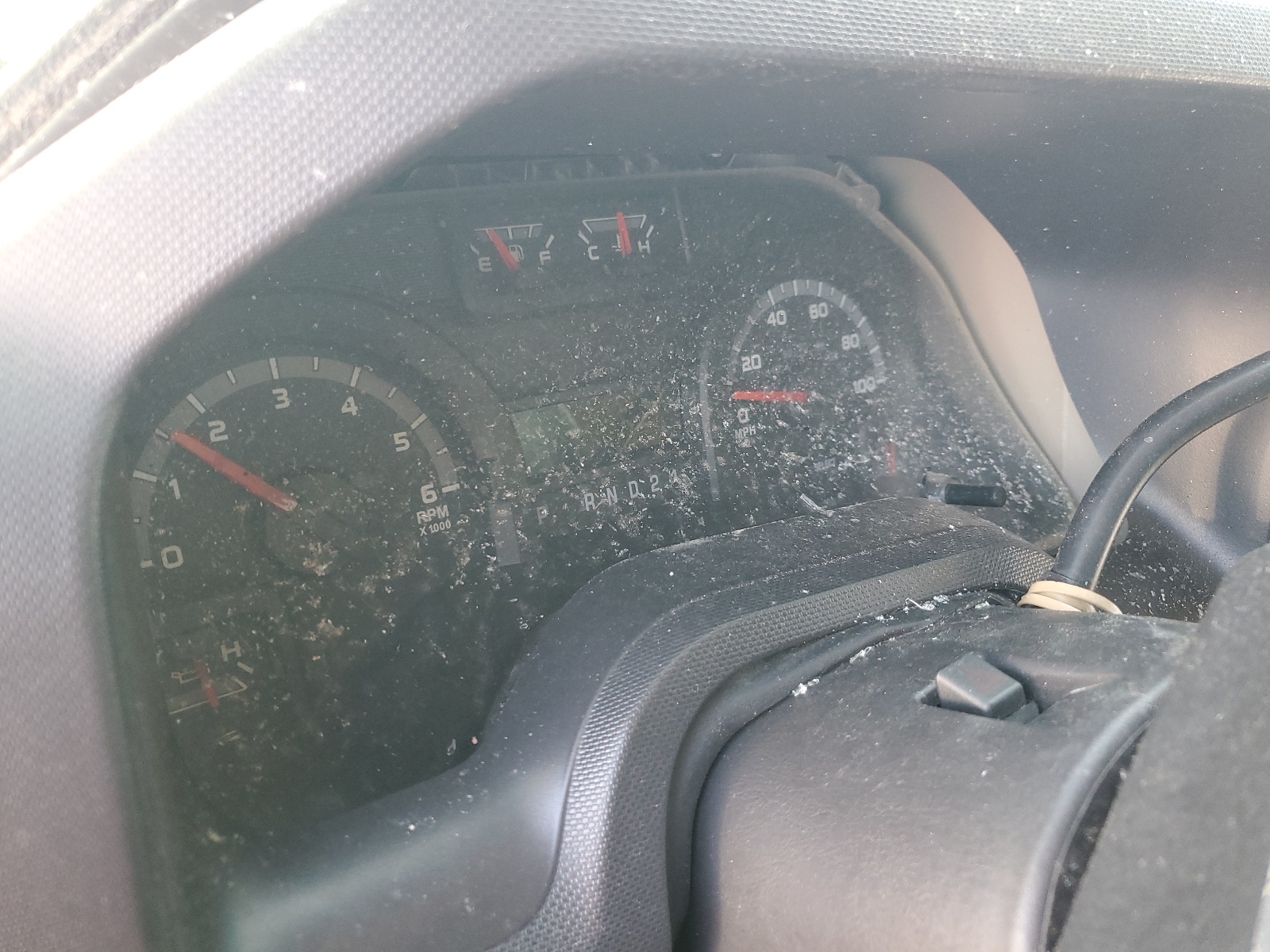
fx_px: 954
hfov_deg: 67.3
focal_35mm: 26
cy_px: 476
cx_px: 635
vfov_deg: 53.1
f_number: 1.5
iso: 119
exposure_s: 1/60.2
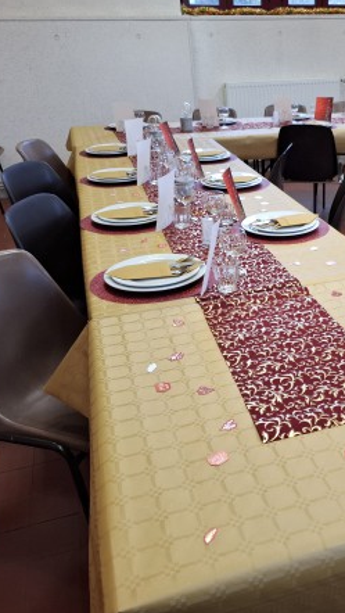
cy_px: 308
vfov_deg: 58.0
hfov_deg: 33.0
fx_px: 552
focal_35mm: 34
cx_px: 309
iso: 200
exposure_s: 1/50
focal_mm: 5.54
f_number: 1.8
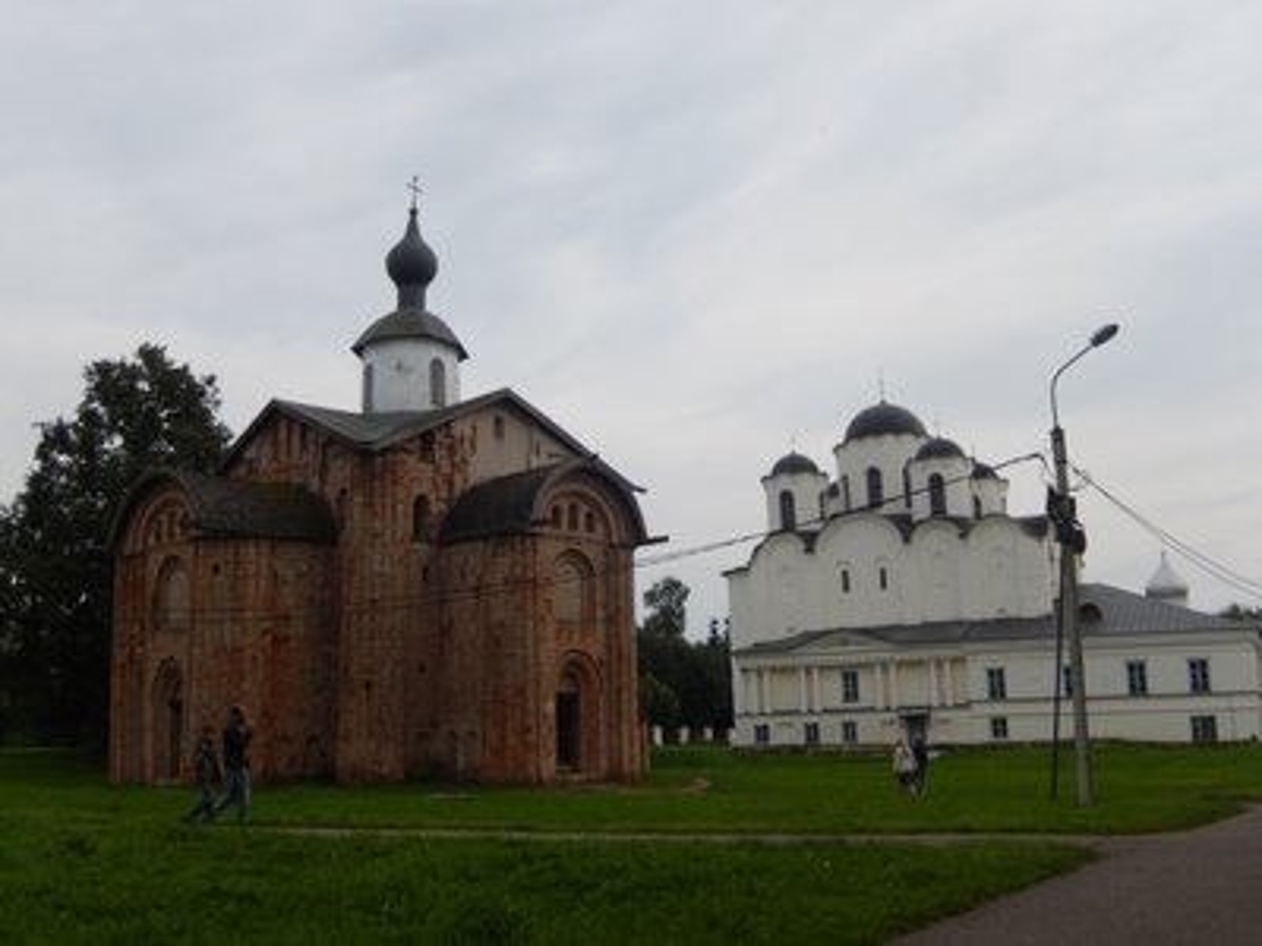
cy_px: 473
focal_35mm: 36
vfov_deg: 39.7
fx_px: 1312
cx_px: 631
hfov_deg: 51.4
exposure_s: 1/800
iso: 125
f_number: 4
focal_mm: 6.5
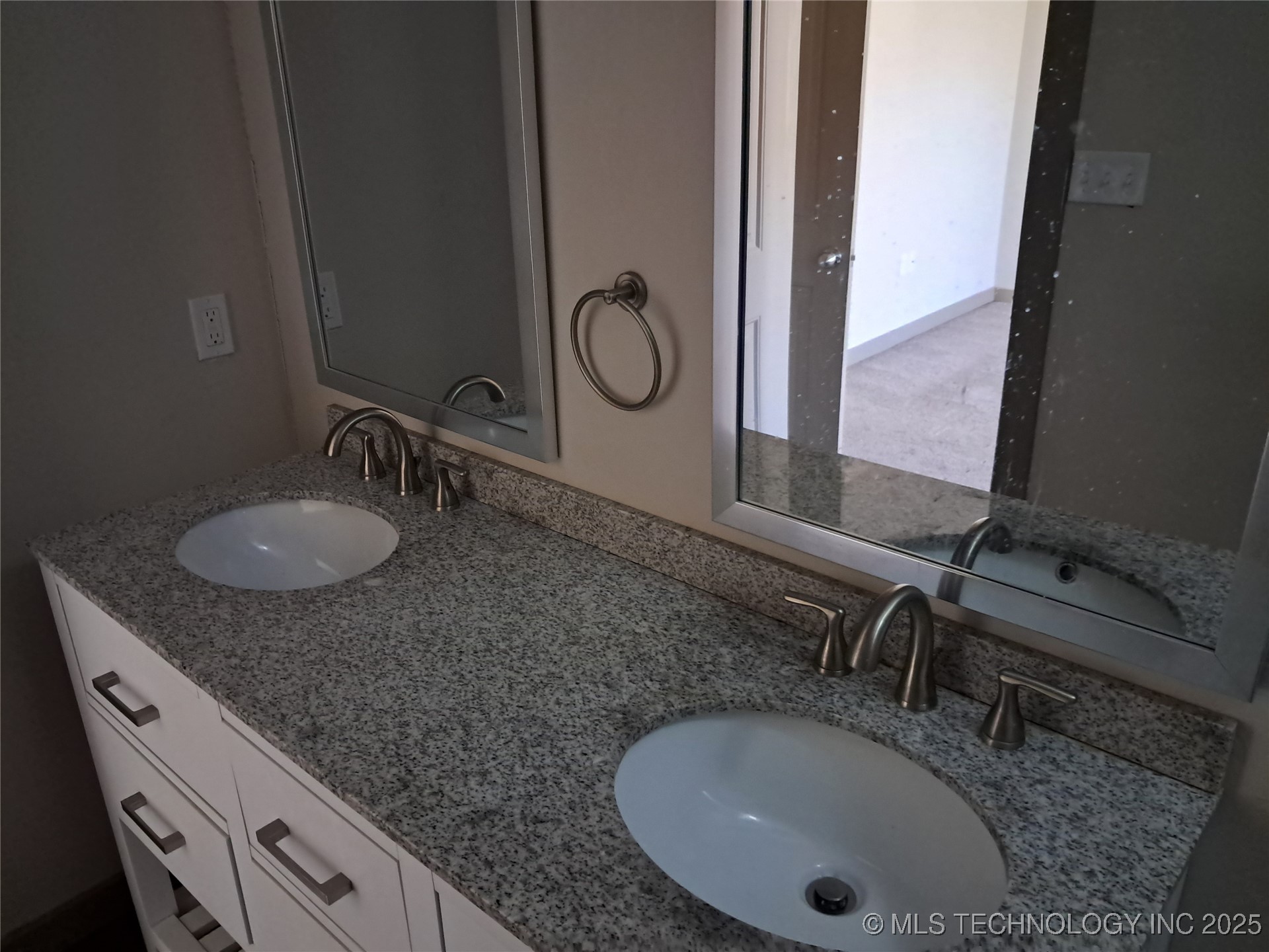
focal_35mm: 27
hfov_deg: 65.3
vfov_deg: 51.4
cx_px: 634
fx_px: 990
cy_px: 476
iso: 1000
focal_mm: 4
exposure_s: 1/20
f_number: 1.8
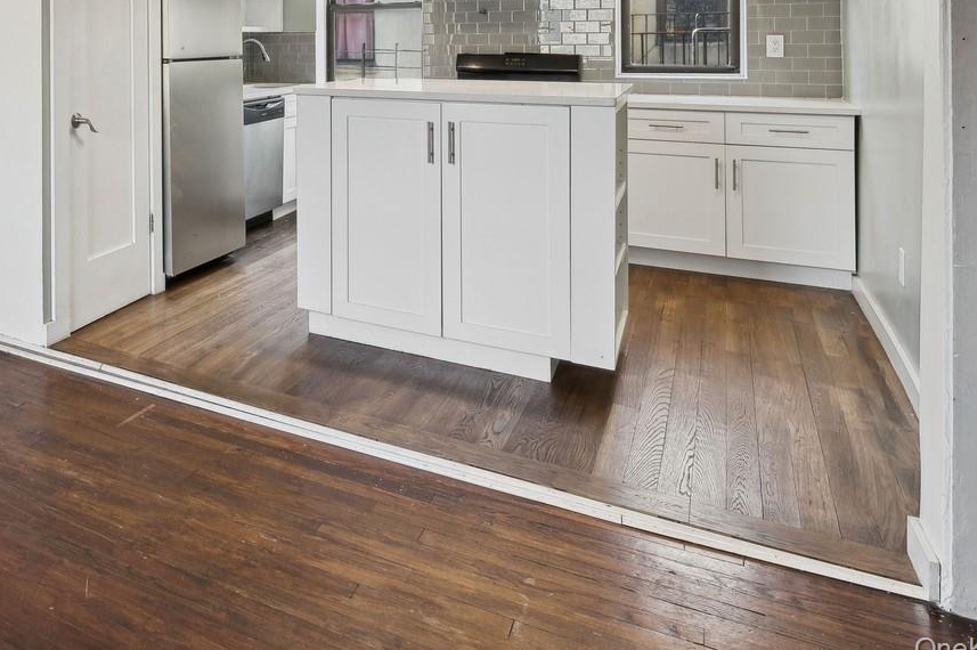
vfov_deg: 42.4
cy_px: 63
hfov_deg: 59.9
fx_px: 759
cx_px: 184
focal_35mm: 28
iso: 320
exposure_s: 1/5
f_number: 14
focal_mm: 15
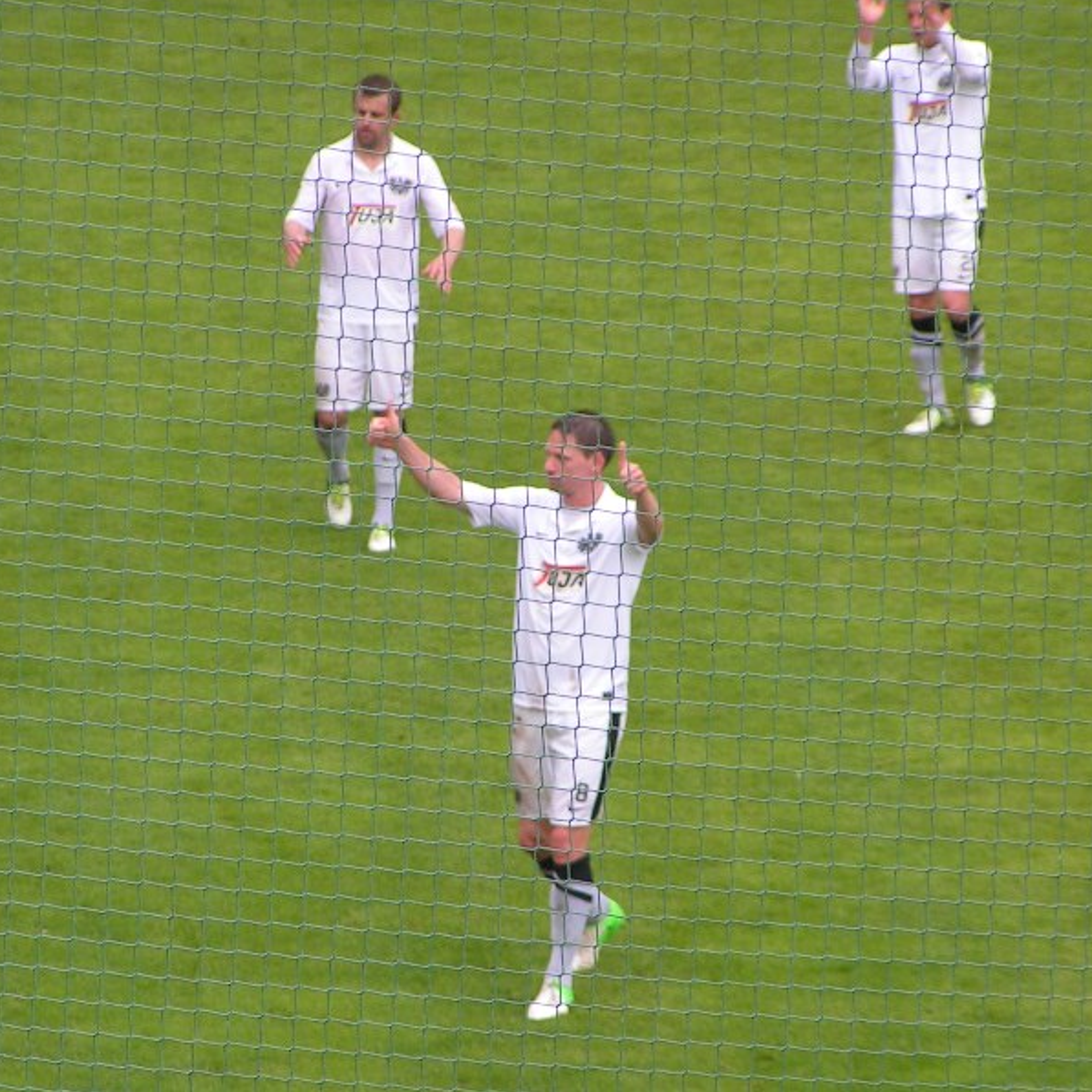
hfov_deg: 5.5
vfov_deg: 5.5
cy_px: 547
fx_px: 11457
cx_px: 487
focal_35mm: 321
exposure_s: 1/250
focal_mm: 41.4
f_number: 3.5
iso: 50
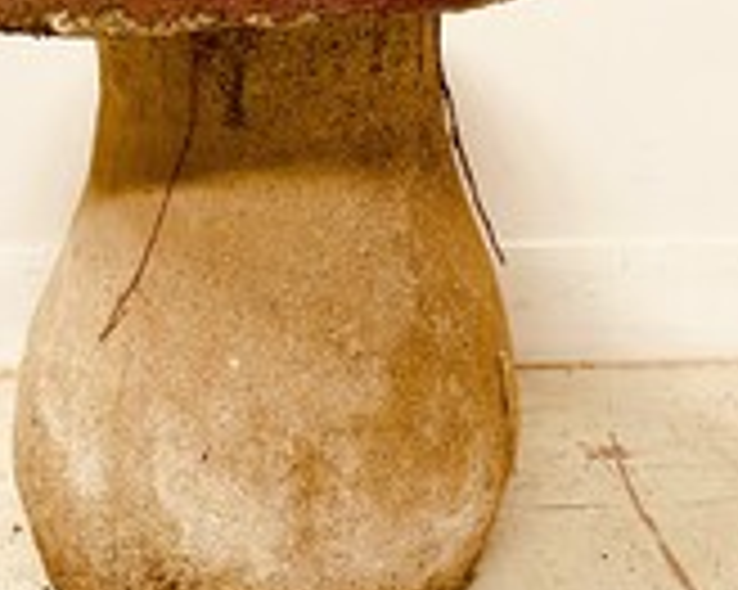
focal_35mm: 55
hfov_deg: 33.9
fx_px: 1201
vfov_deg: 27.6
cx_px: 259
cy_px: 252
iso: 160
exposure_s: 1/60
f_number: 1.8
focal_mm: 4.25
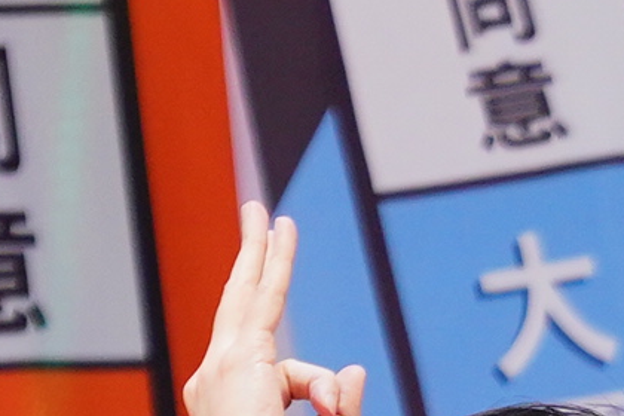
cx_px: 290
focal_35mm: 1850
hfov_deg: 1.1
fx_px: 32064
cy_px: 838
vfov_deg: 0.7
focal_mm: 200
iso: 800
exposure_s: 1/640
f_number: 4
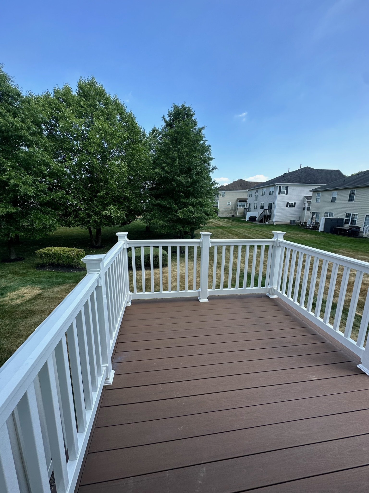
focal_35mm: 14
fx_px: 199
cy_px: 246
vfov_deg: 102.1
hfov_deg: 85.7
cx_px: 184
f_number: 2.2
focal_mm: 2.22
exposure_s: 1/673
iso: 40
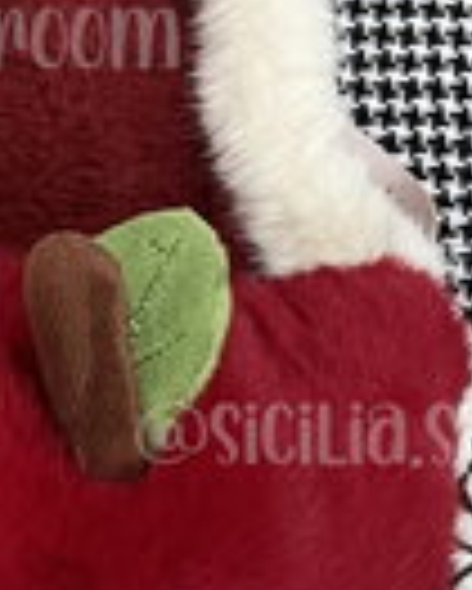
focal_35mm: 103
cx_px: -256
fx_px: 1796
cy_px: 421
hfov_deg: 13.9
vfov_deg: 18.5
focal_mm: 5.1
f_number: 1.6
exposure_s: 1/50
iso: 200
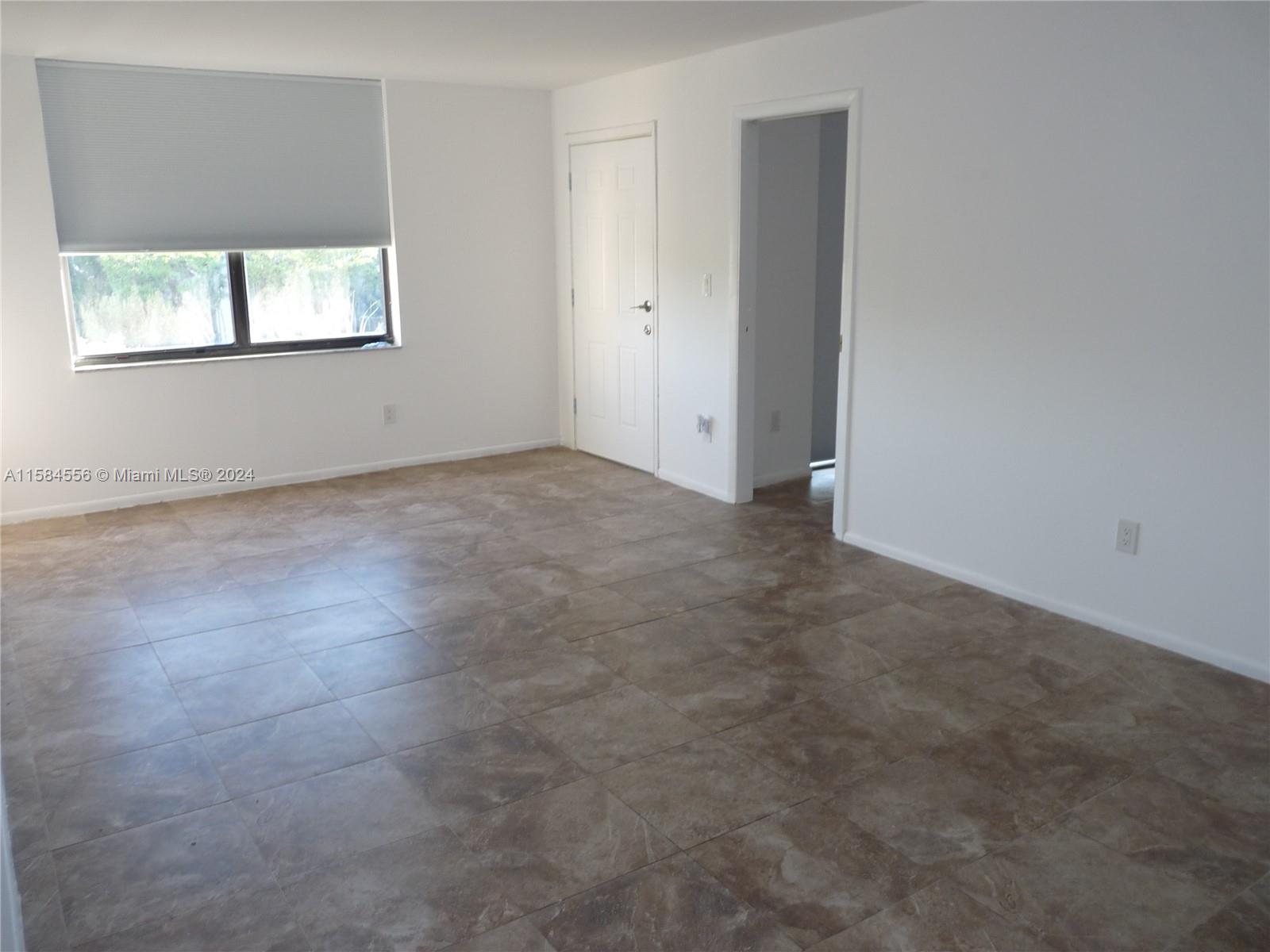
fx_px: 991
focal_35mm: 27
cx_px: 635
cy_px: 476
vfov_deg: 51.4
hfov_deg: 65.3
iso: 100
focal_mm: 4.8
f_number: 2.8
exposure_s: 1/30
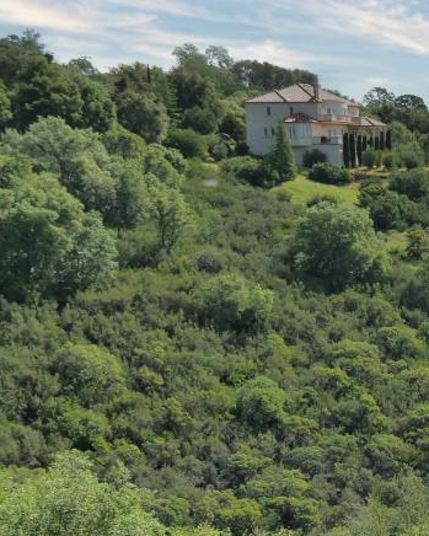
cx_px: 744
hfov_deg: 14.6
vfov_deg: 20.0
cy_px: 490
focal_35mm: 94
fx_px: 1491
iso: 100
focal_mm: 14
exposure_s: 1/640
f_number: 4
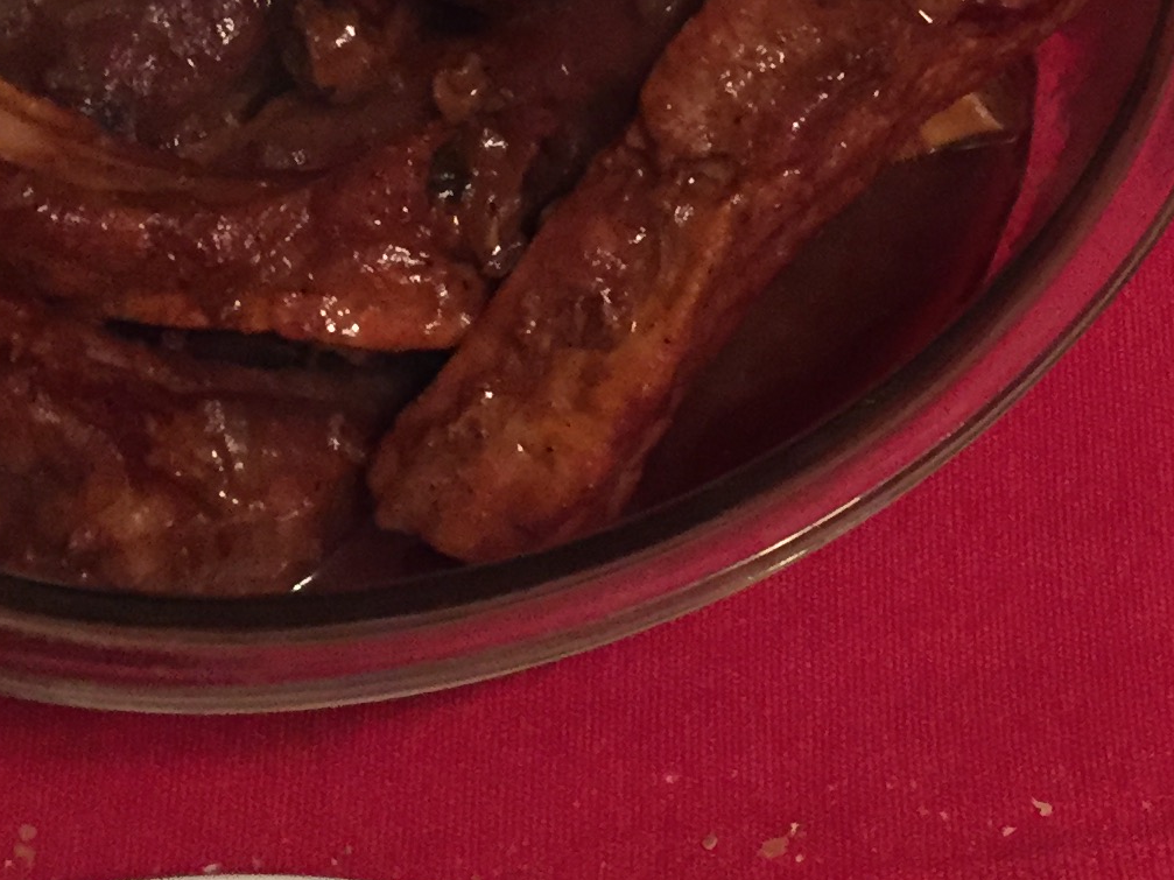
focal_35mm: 94
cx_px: 1146
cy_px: -104
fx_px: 3188
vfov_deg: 15.3
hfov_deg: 20.3
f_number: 2.2
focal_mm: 4.15
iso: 250
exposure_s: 1/24
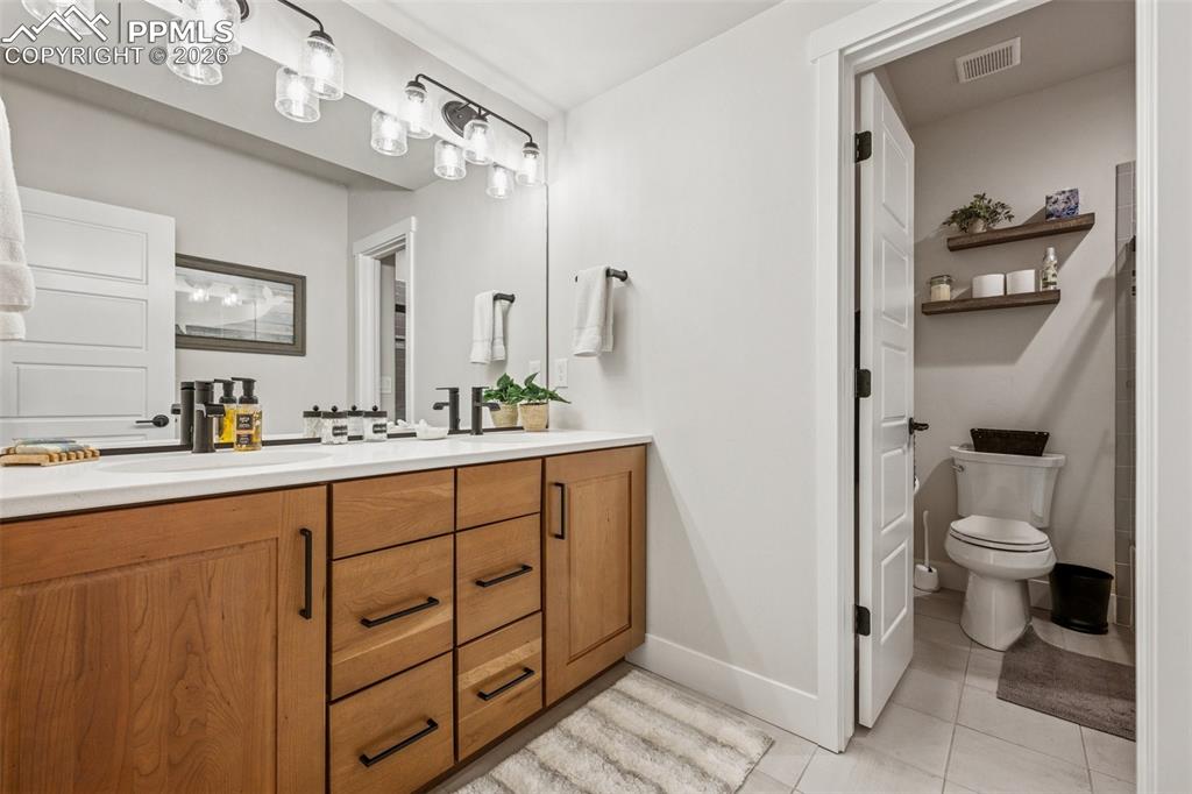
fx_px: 496
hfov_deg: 100.4
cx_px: 596
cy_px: 397
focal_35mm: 15
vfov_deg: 77.3
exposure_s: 1/20
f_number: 11
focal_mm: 15
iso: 800
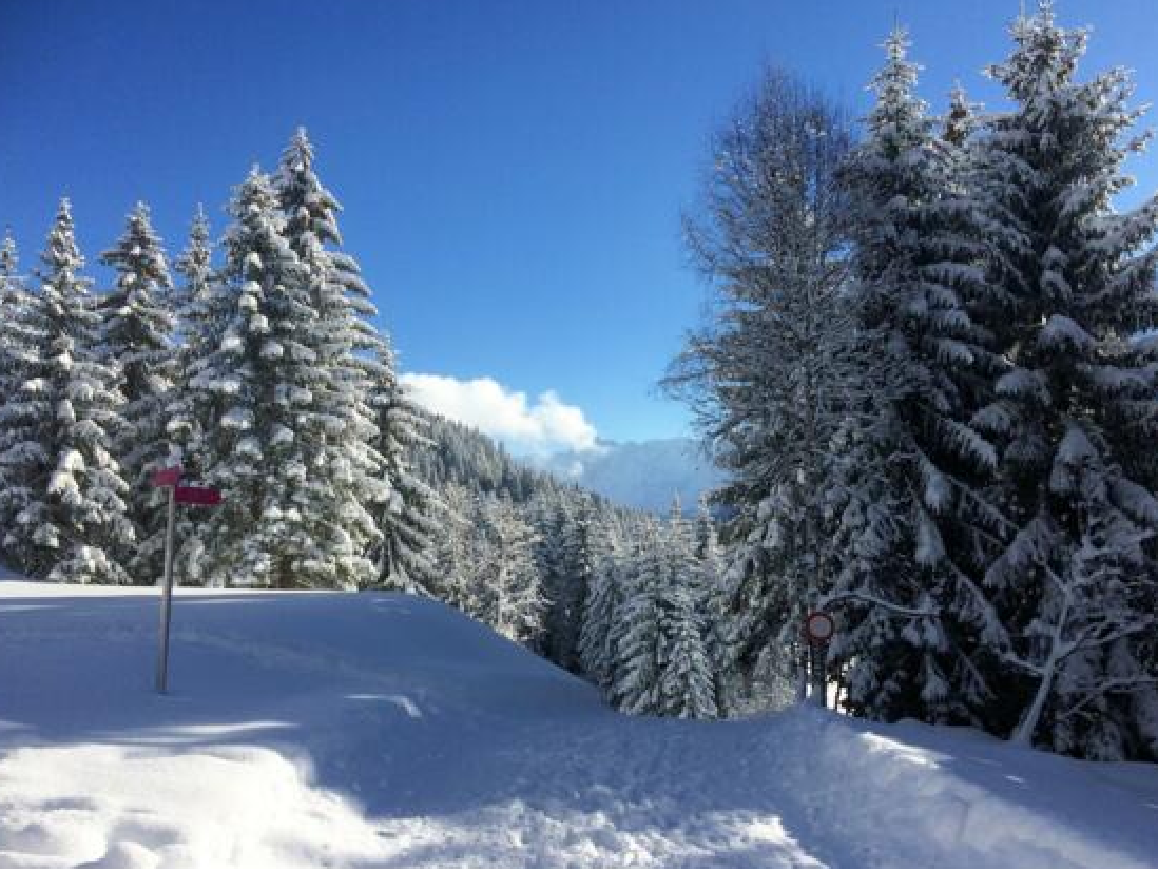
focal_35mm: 31
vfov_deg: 45.5
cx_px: 558
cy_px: 445
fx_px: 1037
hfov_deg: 58.3
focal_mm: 4.15
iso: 40
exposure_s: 1/4115
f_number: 2.2
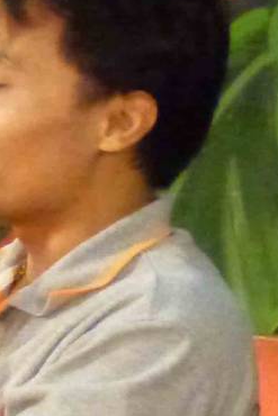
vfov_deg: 3.2
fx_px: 7394
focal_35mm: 639
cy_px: 553
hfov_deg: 2.2
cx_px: -92
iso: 1600
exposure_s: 1/25
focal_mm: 25.5
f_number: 5.3
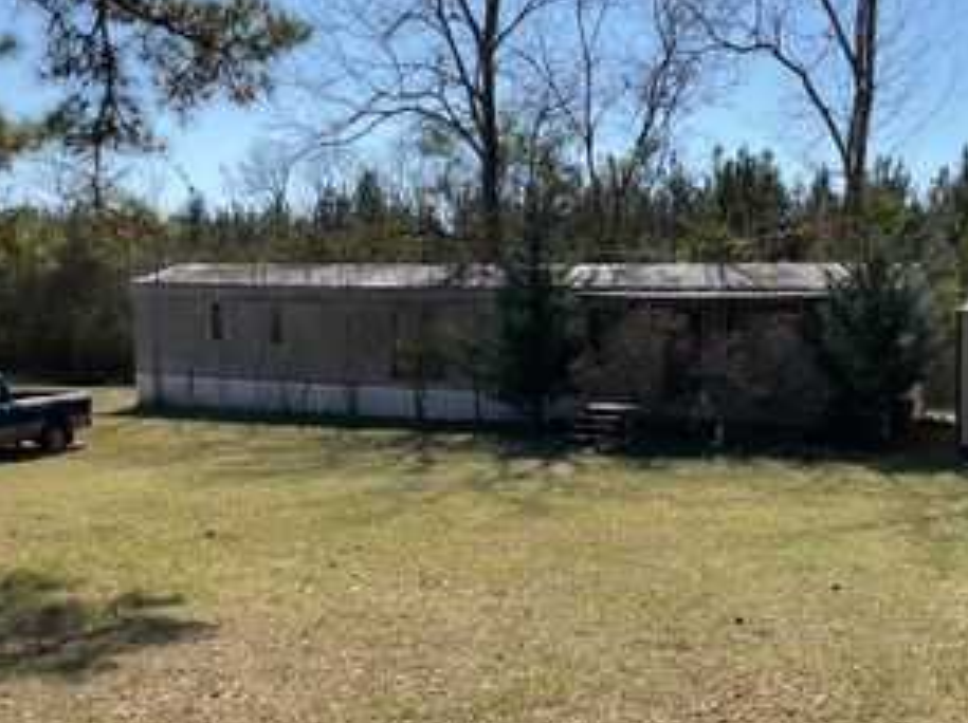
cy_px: 395
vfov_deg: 35.0
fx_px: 1145
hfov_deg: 45.1
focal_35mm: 41
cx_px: 649
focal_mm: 3
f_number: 1.8
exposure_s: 1/1912
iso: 16
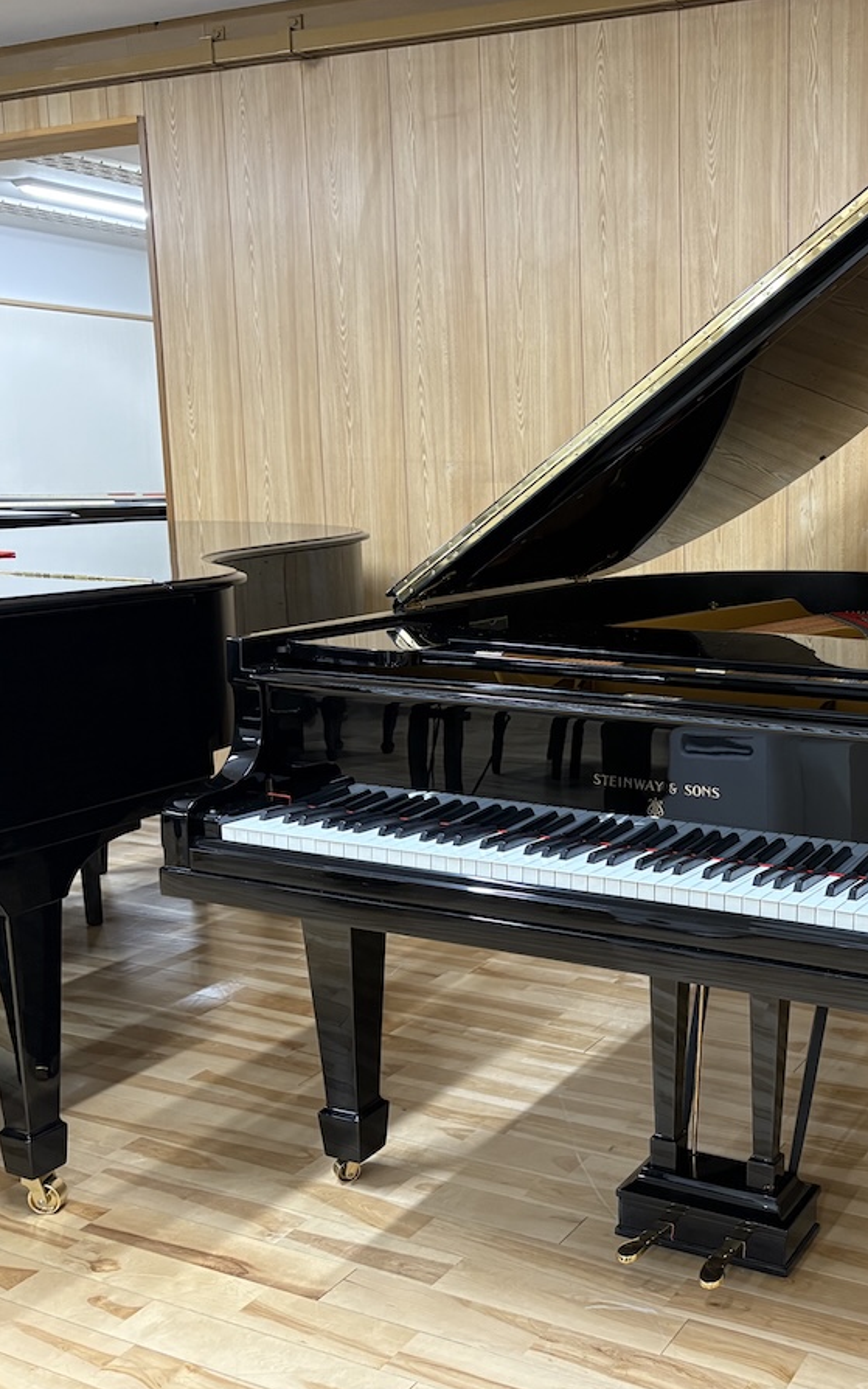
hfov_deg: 33.0
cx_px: 745
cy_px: 696
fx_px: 1400
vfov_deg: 52.7
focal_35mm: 37
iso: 200
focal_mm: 5.96
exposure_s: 1/60
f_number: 1.6
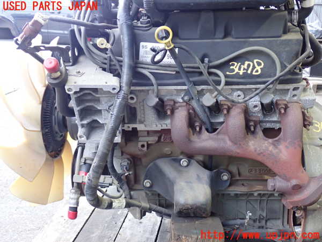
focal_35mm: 38
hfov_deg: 49.0
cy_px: 121
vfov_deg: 37.7
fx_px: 353
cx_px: 161
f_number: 2.7
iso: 800
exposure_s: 1/30
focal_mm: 6.83
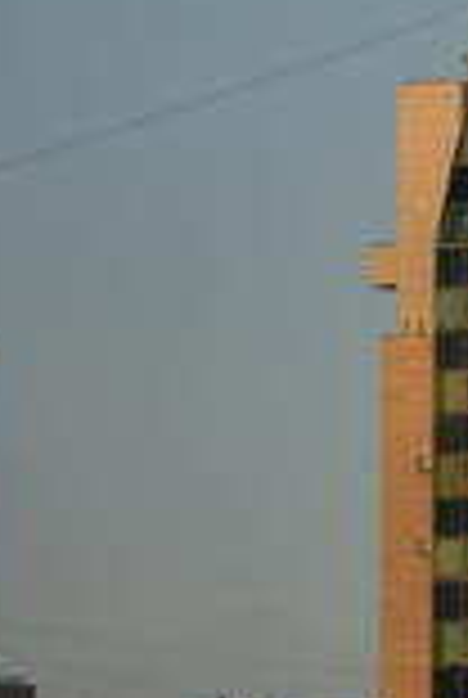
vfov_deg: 3.3
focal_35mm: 630
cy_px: 590
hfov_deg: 2.2
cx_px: 1922
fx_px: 12226
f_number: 5.3
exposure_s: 1/320
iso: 100
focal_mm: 75
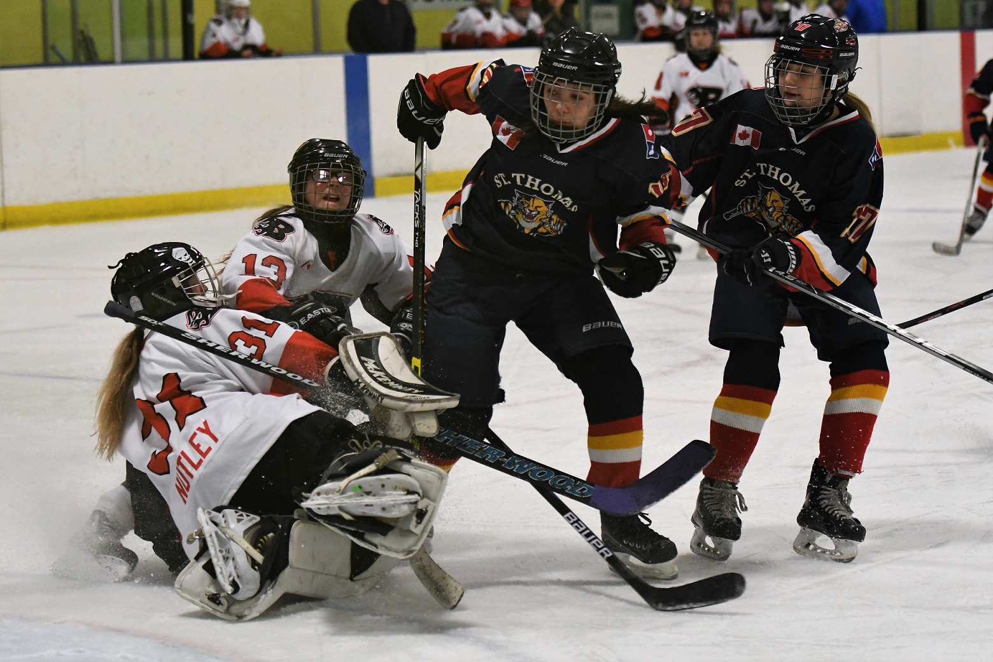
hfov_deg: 19.5
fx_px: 2896
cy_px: 331
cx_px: 496
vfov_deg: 13.0
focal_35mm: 105
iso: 2800
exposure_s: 1/1000
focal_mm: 70
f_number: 2.8
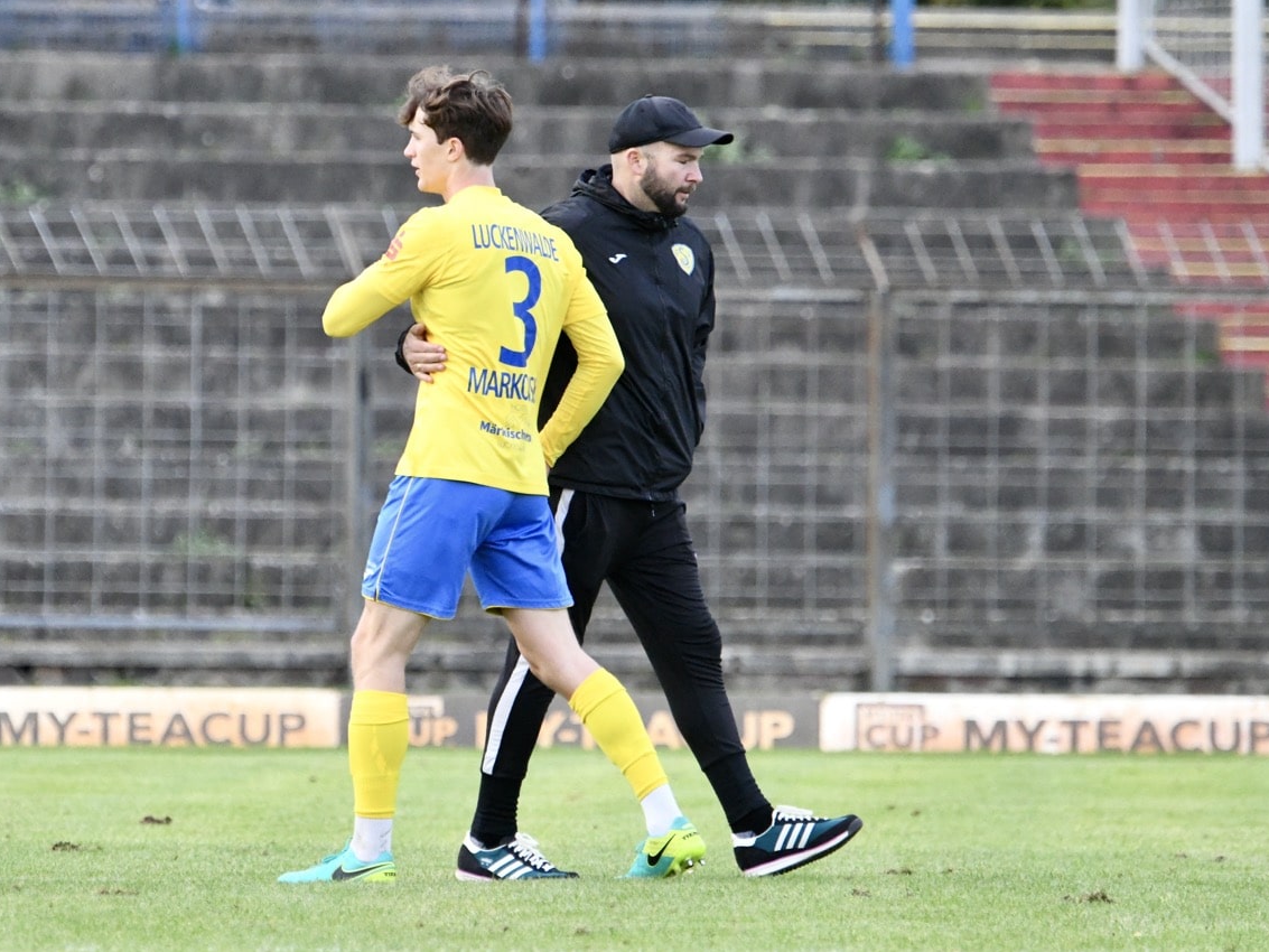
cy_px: 477
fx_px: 14335
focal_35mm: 391
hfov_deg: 5.1
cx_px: 603
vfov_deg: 3.8
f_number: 5.6
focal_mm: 360
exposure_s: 1/1600
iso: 8000
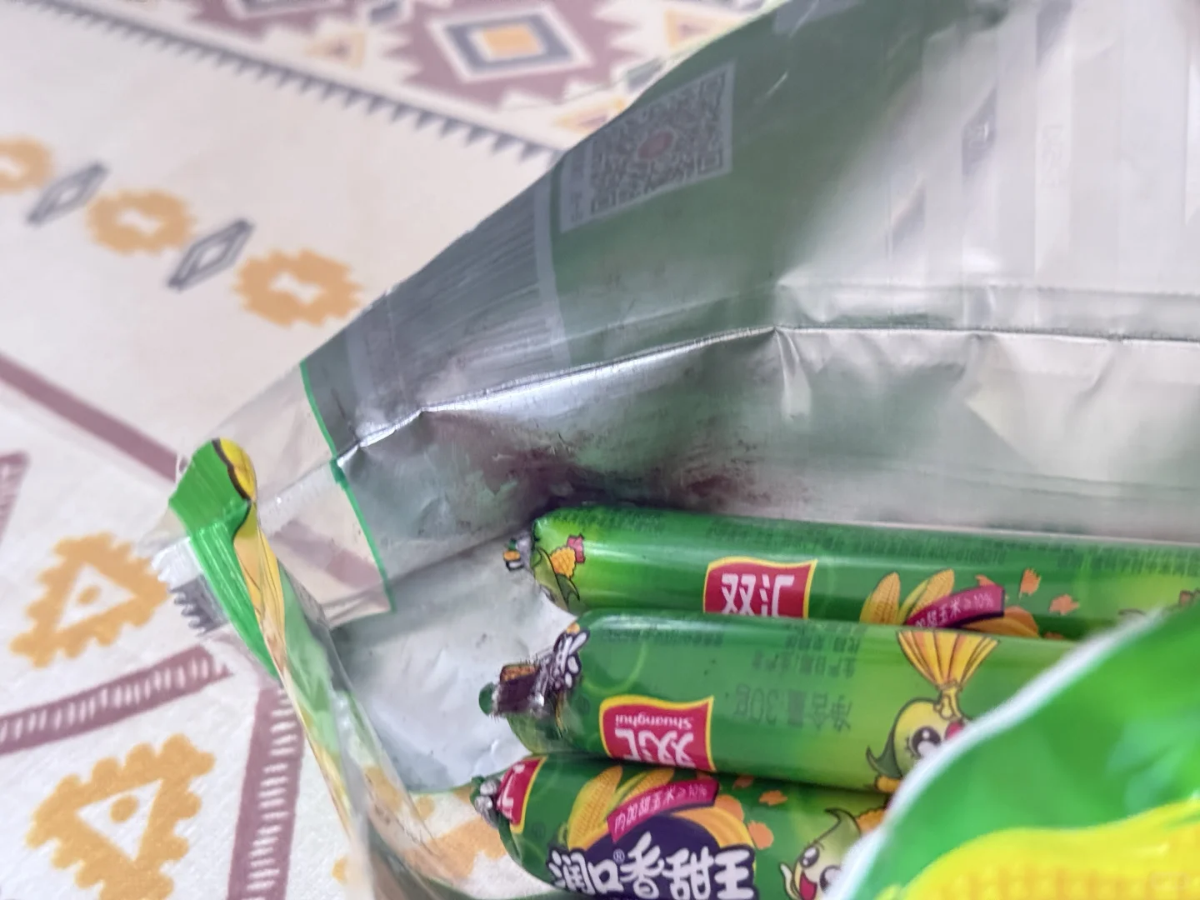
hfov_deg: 39.7
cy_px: 450
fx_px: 1664
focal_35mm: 48
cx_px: 600
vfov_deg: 30.3
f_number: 1.78
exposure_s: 1/29
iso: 800
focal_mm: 6.76
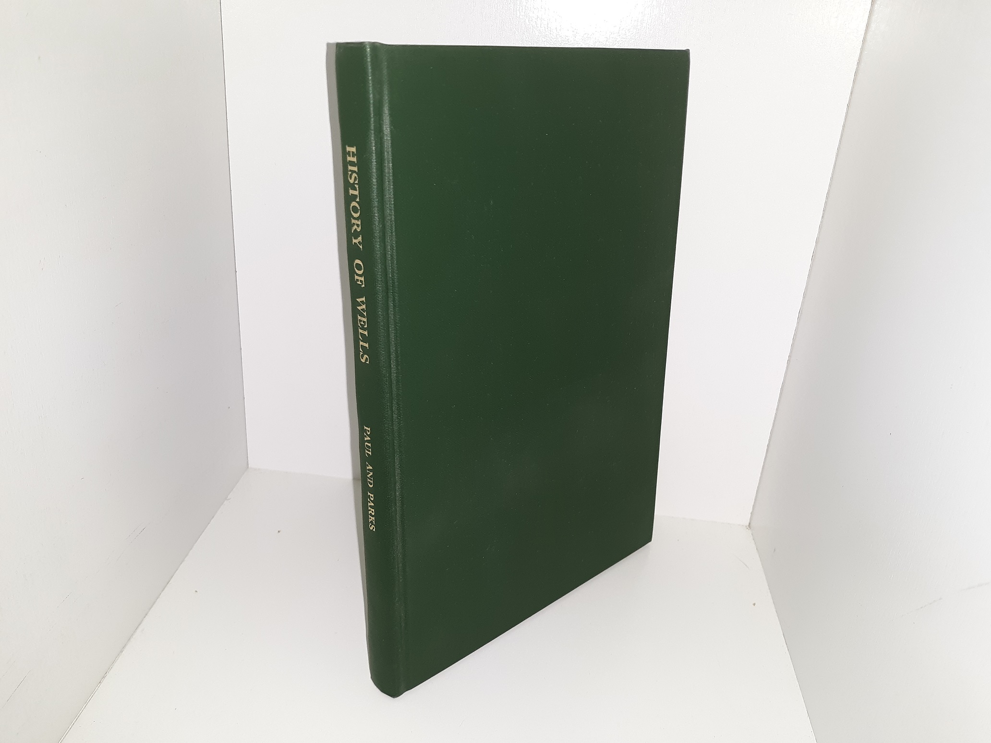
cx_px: 496
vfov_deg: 49.7
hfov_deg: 63.4
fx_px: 802
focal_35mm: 28
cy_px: 372
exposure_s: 1/120
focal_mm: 3.7
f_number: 1.7
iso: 50
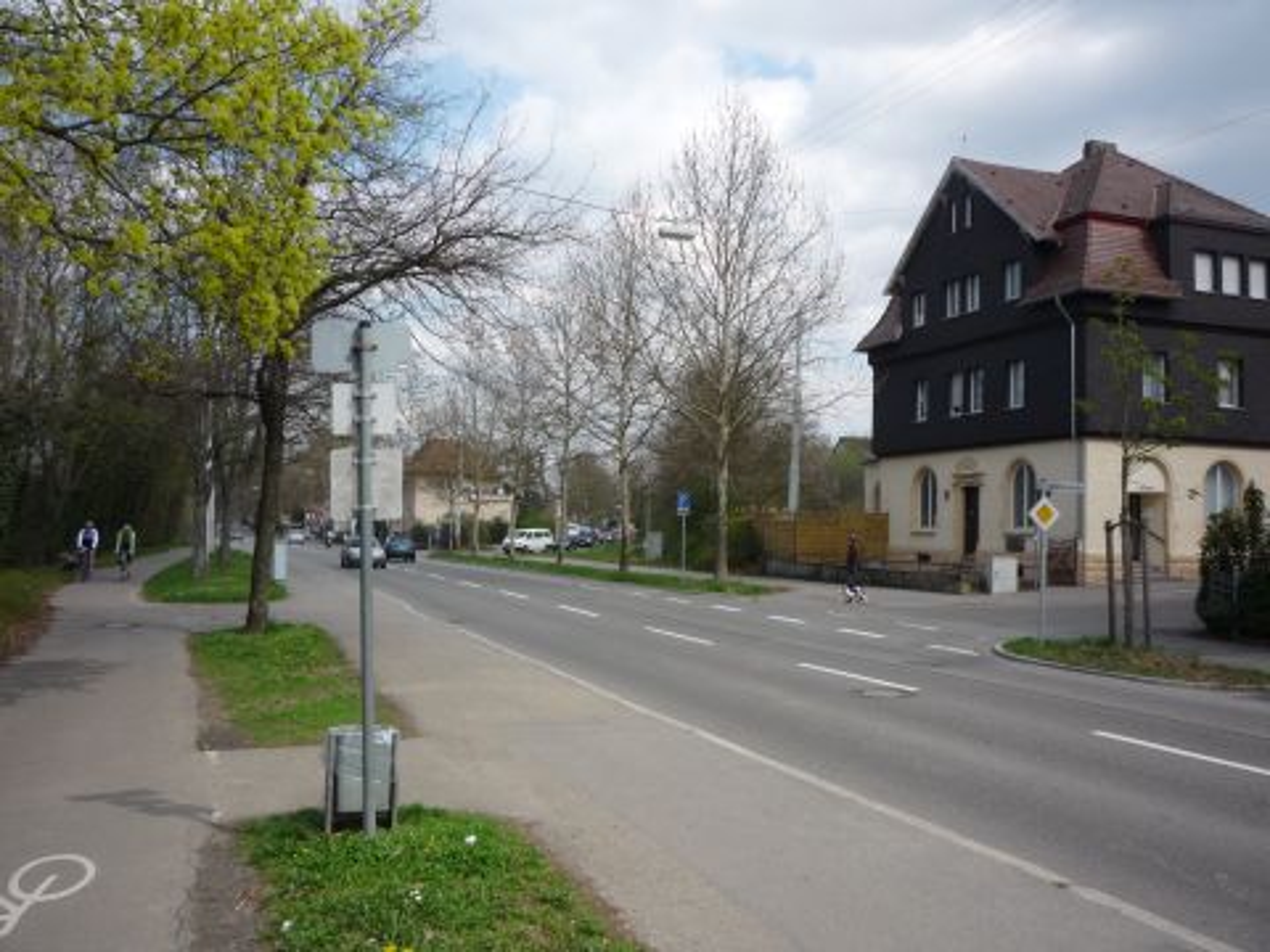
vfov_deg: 44.2
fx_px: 1174
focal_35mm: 32
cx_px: 635
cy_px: 476
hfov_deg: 56.8
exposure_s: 1/400
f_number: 4.5
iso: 100
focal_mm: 5.2
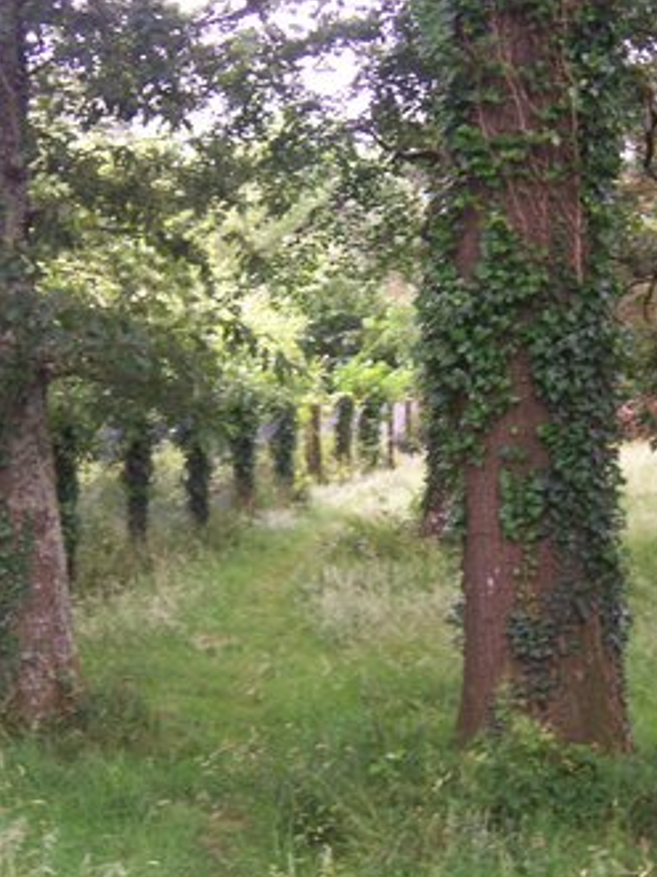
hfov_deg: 19.1
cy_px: 427
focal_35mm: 77
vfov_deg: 25.3
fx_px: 1950
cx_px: 295
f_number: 4
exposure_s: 1/60
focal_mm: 11
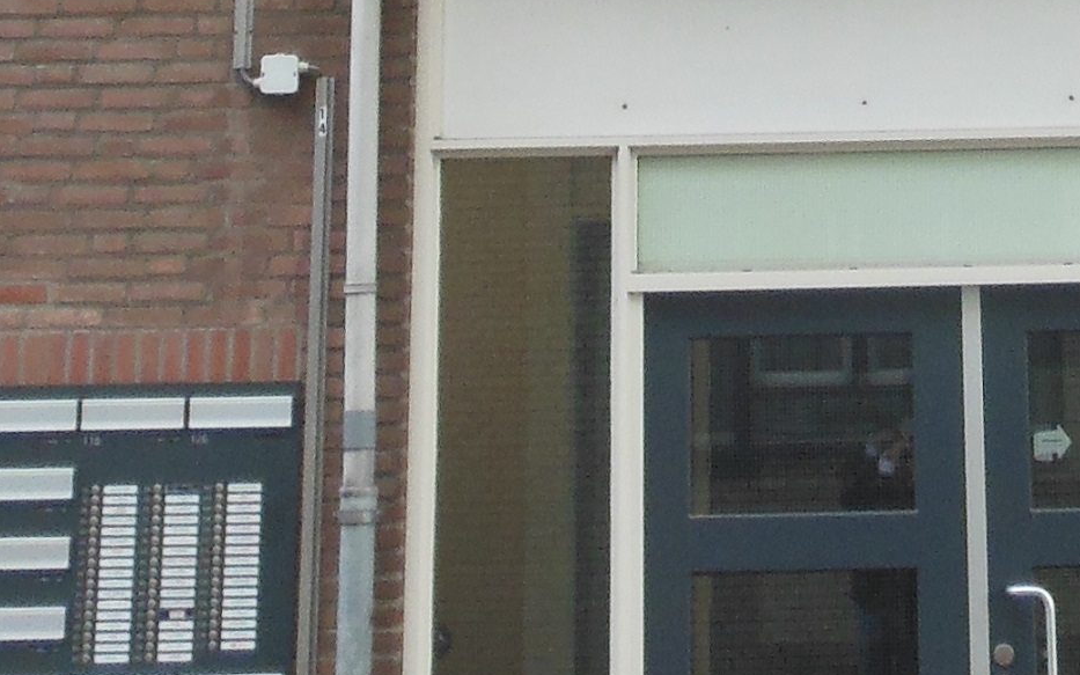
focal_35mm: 106
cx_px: 894
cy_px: -705
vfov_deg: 11.1
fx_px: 3120
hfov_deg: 19.4
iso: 200
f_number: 3.2
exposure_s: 1/250
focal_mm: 4.5
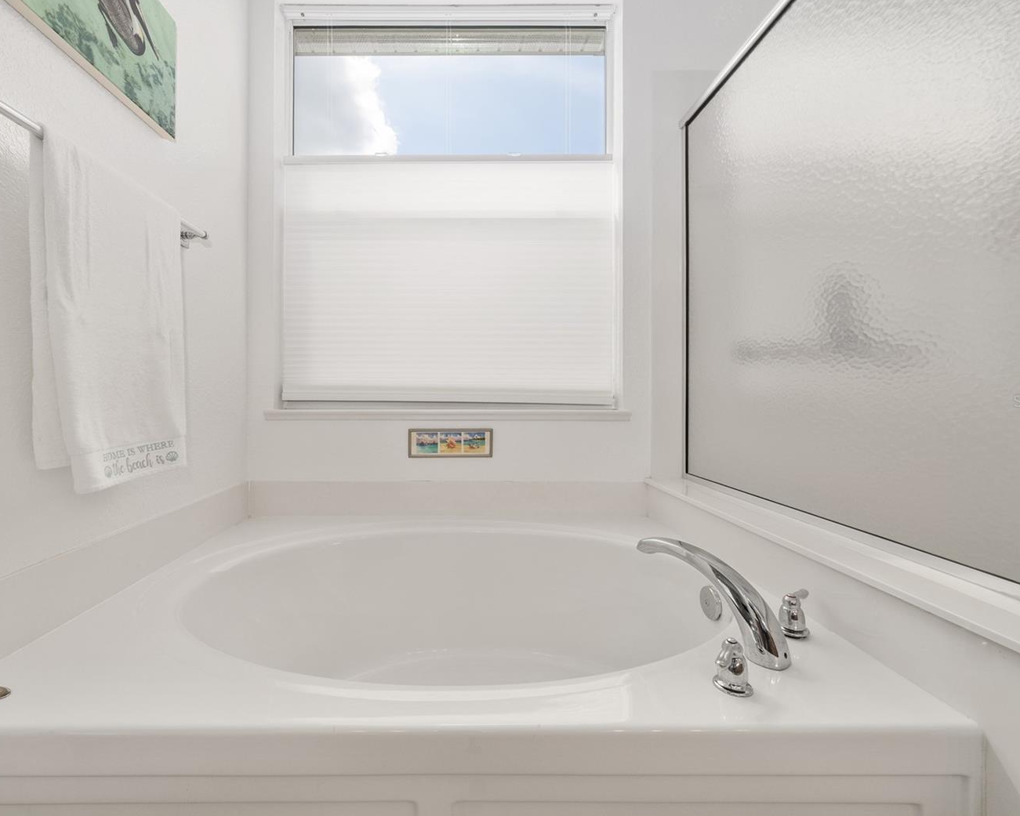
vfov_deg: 84.0
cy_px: 401
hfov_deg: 96.4
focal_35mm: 15
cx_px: 456
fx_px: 453
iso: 200
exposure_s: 1/80
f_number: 8
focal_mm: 13
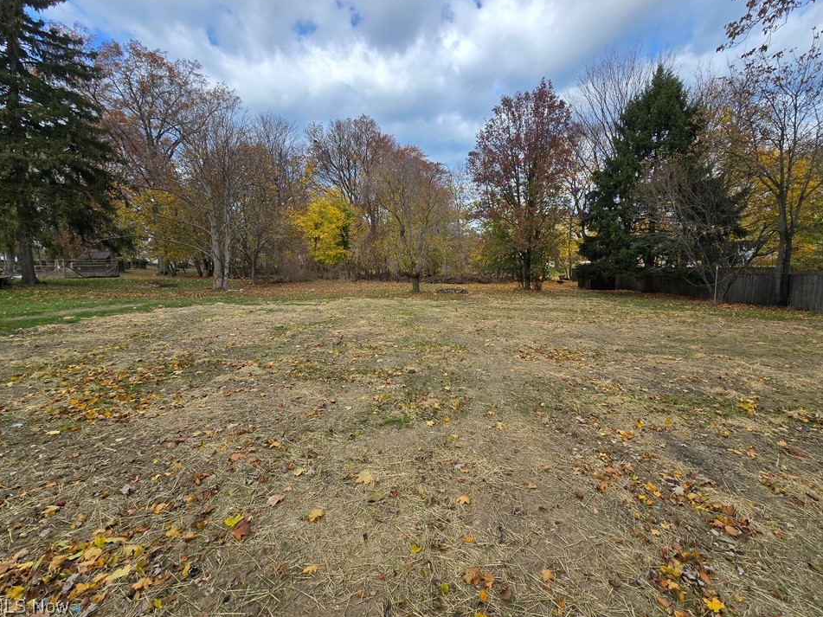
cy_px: 293
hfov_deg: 102.0
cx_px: 427
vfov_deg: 85.6
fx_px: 333
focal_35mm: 14
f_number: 2.2
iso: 50
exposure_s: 1/1242
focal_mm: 2.2
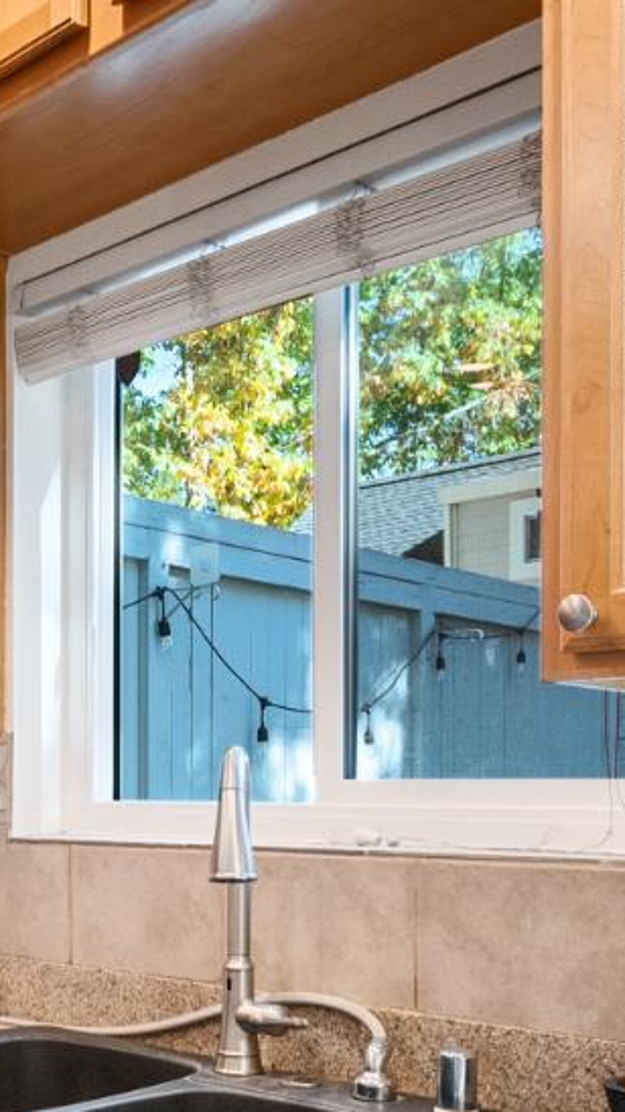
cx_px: 75
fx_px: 1268
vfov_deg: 46.8
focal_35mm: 43
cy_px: 722
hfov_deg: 26.8
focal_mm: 10
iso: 250
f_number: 8
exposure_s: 1/4
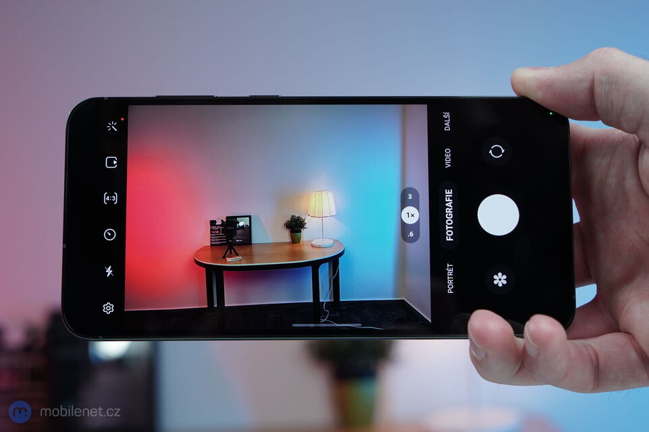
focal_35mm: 46
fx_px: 829
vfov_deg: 29.2
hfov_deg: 42.8
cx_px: 324
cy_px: 216
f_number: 7.1
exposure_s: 1/160
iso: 1000
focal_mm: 46
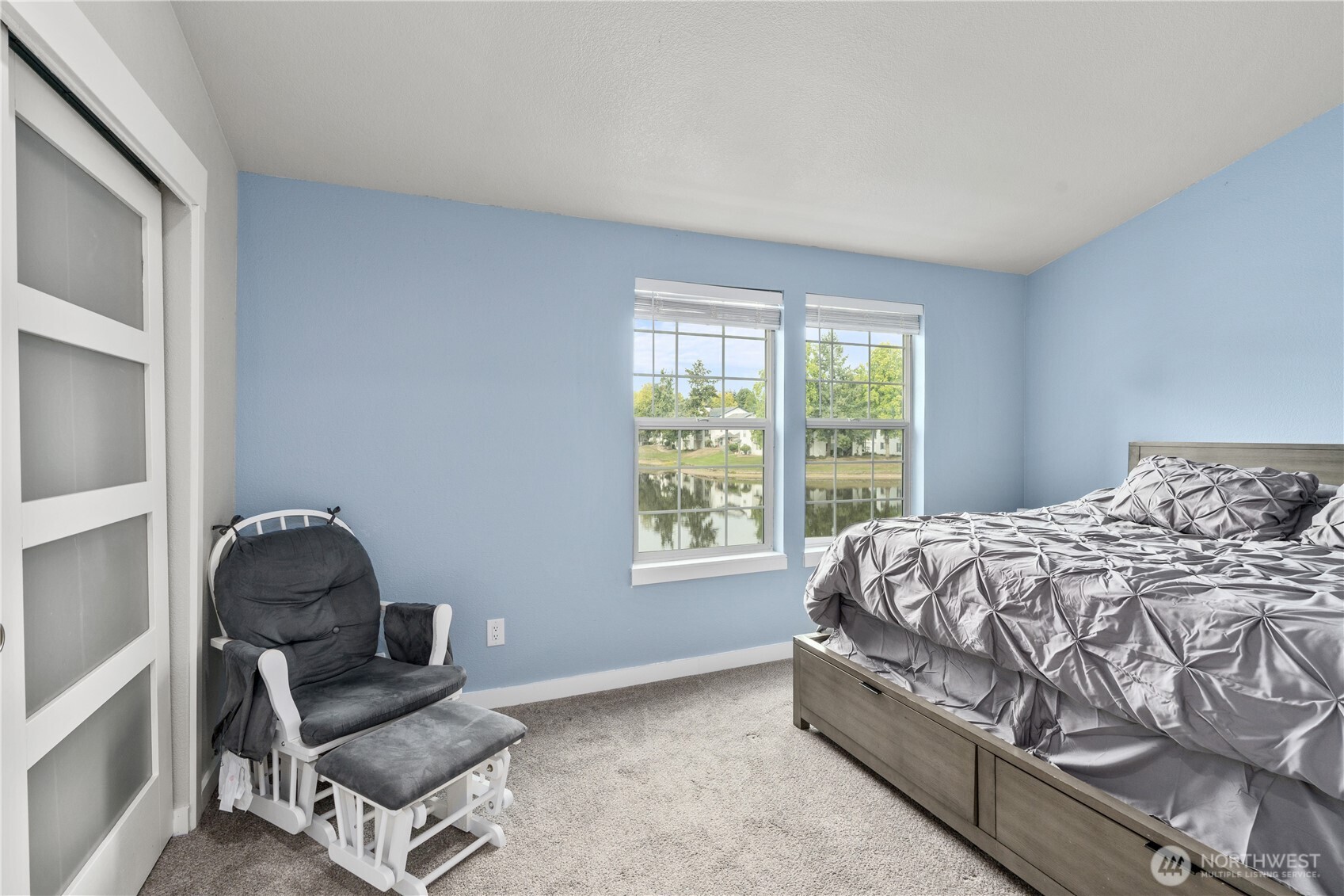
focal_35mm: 16
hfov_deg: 96.7
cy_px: 448
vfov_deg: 73.7
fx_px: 597
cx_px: 672
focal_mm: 16
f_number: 9
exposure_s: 1/6
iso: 320
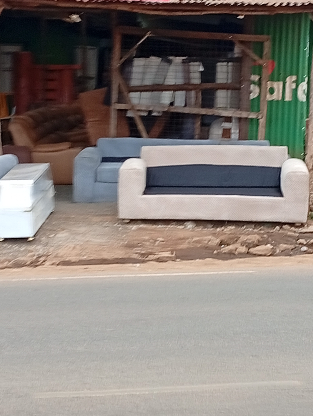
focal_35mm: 110
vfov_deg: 17.9
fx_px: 1323
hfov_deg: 13.5
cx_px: 156
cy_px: 208
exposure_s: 1/100
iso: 71
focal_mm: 3.98
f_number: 1.8
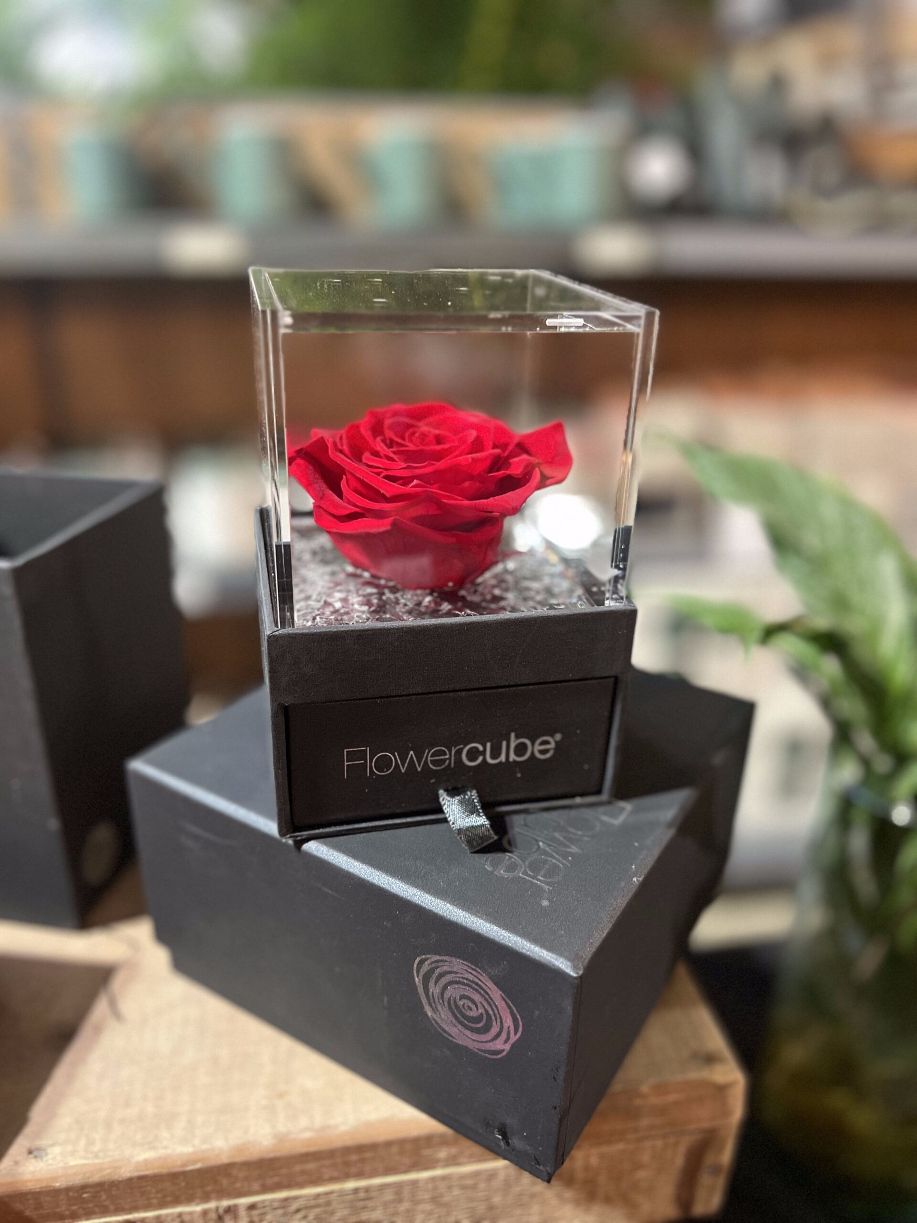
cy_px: 612
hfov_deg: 53.1
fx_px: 918
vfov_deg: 67.3
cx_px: 458
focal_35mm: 26
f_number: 1.5
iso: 400
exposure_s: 1/50
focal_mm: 5.7
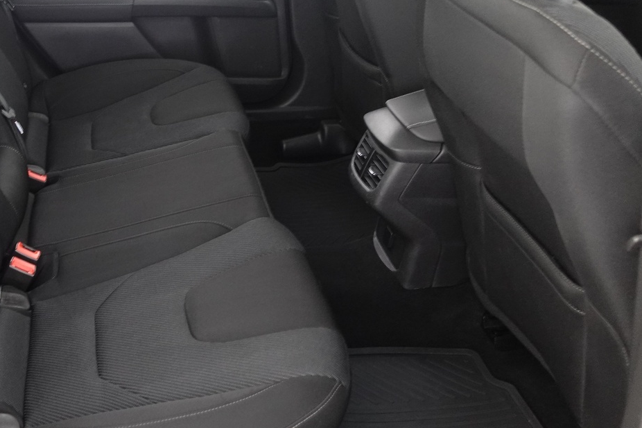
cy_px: 191
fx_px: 749
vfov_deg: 31.9
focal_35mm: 42
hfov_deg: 44.1
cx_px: 124
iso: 800
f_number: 1.8
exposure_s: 1/10
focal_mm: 9.4
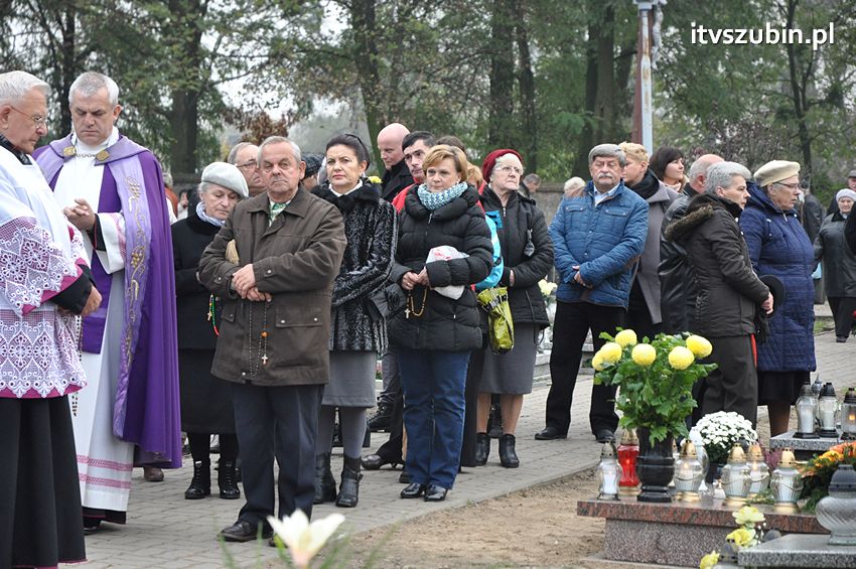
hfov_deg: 19.5
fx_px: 2494
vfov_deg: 13.0
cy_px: 284
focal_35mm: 105
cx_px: 428
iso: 800
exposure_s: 1/250
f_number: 4.5
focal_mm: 70
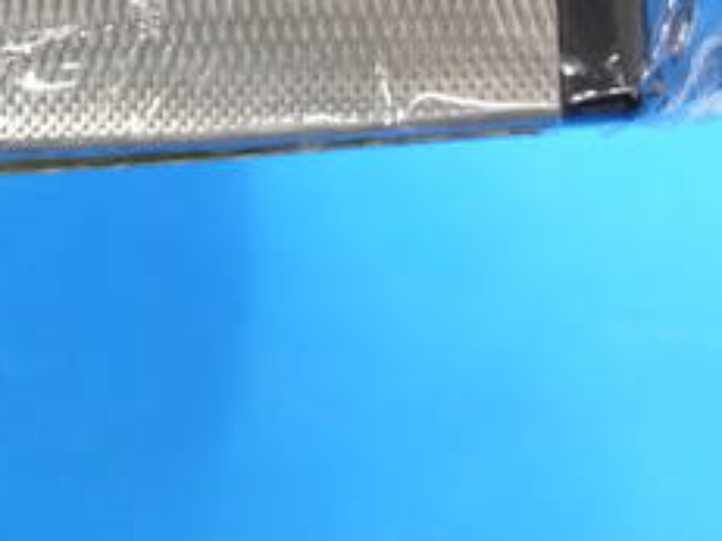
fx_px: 4857
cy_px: -25
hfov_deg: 8.4
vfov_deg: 6.3
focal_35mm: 233
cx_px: -66
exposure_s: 1/50
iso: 800
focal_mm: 42
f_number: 5.6
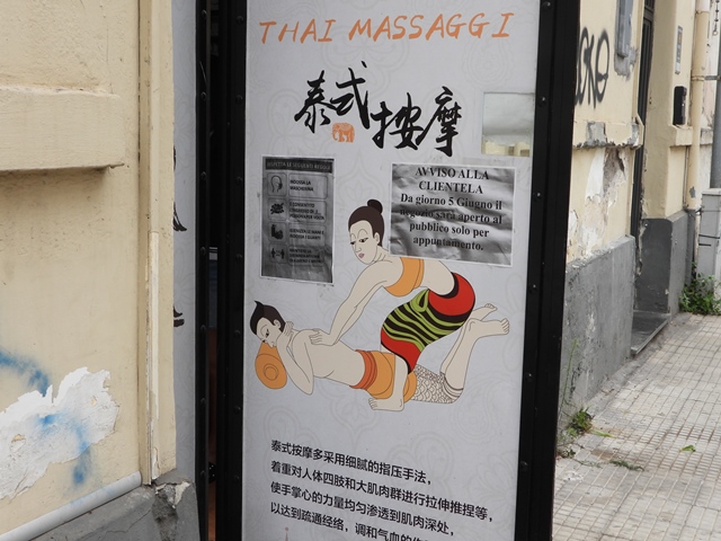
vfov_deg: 30.9
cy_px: 270
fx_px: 979
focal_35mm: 47
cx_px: 360
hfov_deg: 40.4
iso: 100
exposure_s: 1/250
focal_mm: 8.5
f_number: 3.2
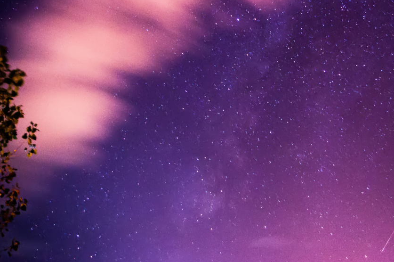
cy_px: 100
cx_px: 249
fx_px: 470
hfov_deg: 45.1
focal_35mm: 43
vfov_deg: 31.0
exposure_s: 30
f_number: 4
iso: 3200
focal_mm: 20
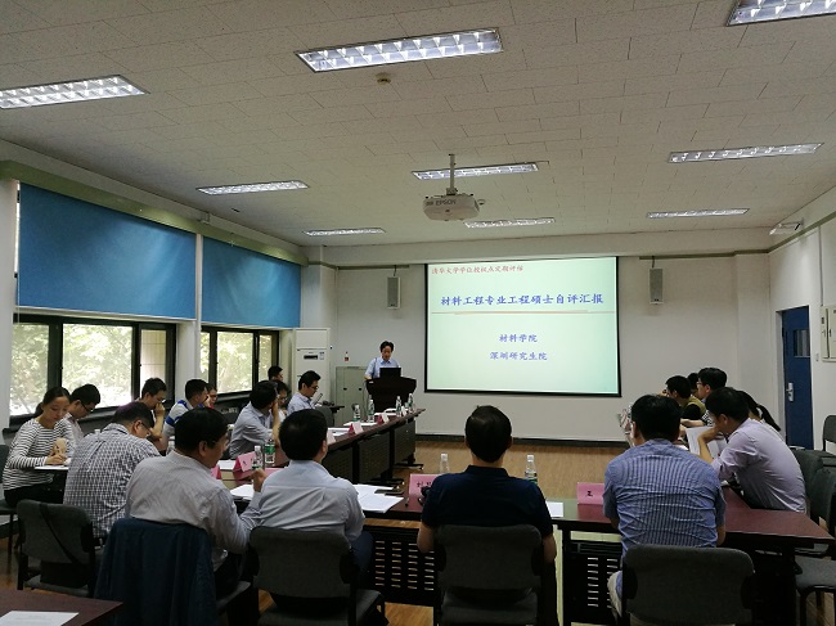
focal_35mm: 27
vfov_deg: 51.3
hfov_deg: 65.3
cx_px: 418
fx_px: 652
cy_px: 313
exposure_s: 1/33.3
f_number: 2.2
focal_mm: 4.5
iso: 200
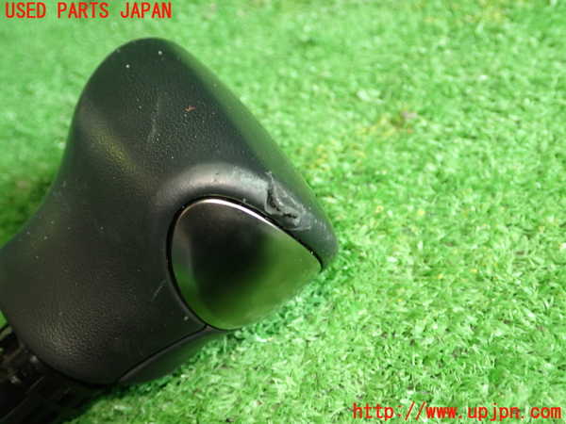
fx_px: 621
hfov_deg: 49.0
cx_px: 283
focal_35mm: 38
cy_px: 212
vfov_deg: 37.7
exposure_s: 1/40
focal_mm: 6.83
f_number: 2.7
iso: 320
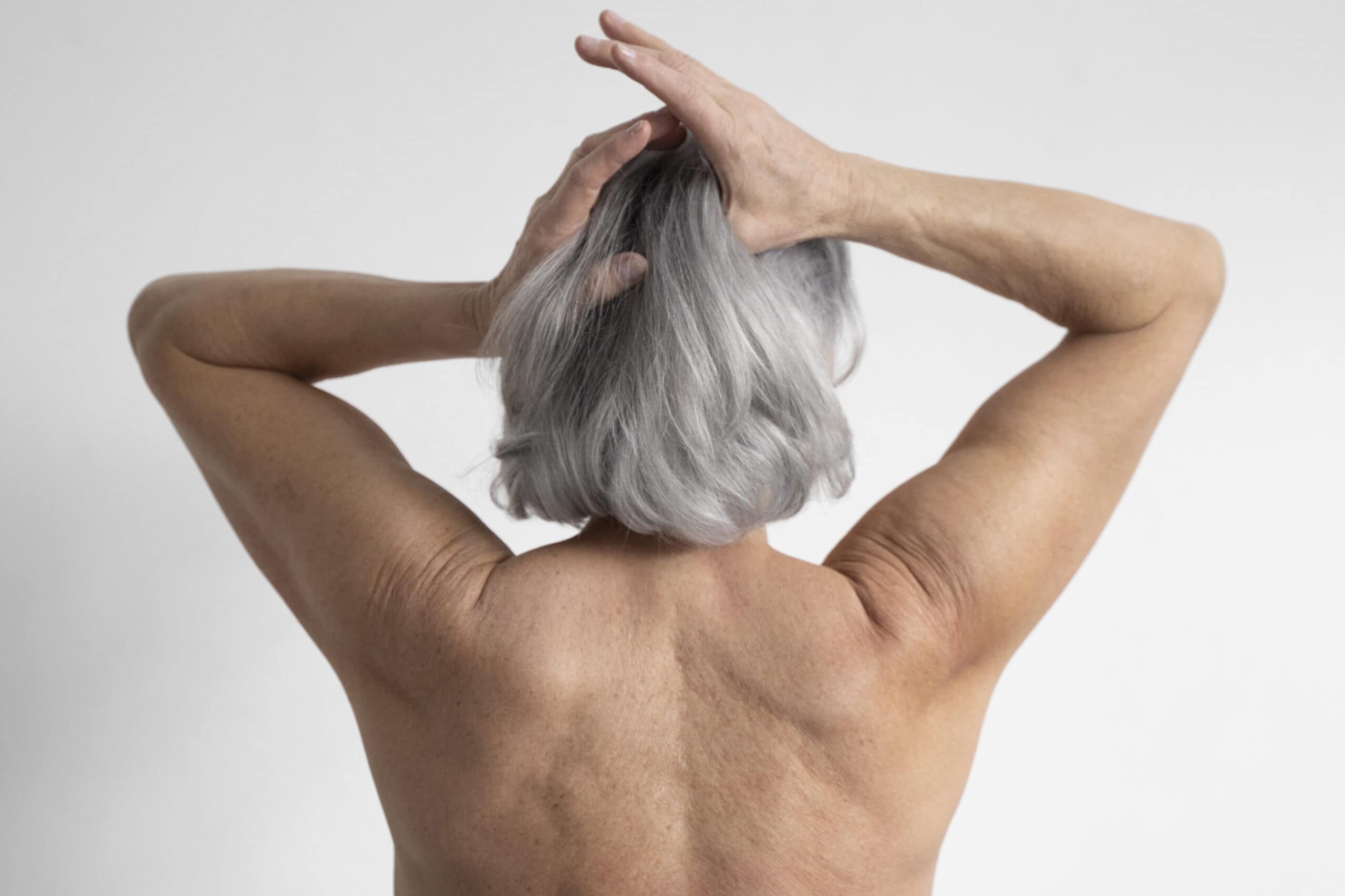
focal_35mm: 55
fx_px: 2055
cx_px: 672
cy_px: 448
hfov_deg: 36.2
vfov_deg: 24.6
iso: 500
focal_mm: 55
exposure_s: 1/400
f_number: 3.2
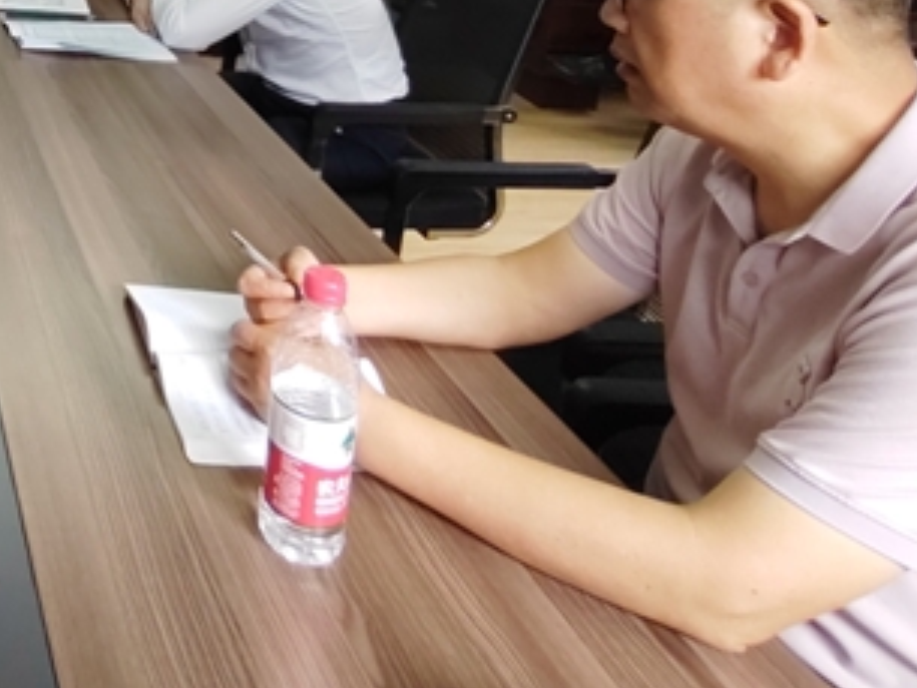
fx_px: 1113
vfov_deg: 29.7
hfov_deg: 37.1
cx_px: -108
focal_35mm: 42
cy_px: -129
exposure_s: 1/25
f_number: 2.2
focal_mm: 1.68
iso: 433
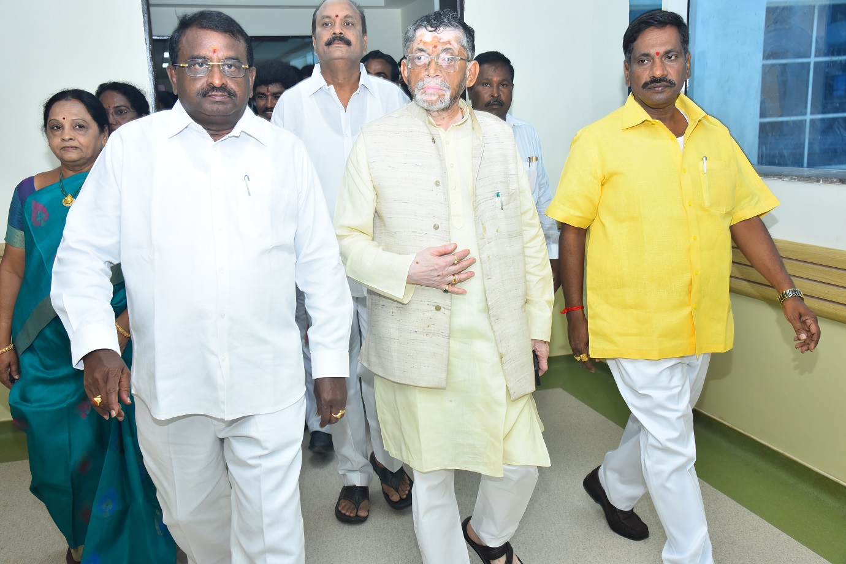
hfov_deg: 50.7
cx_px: 423
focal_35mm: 38
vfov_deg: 35.1
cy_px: 282
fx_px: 893
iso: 1250
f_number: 8
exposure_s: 1/125
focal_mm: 38
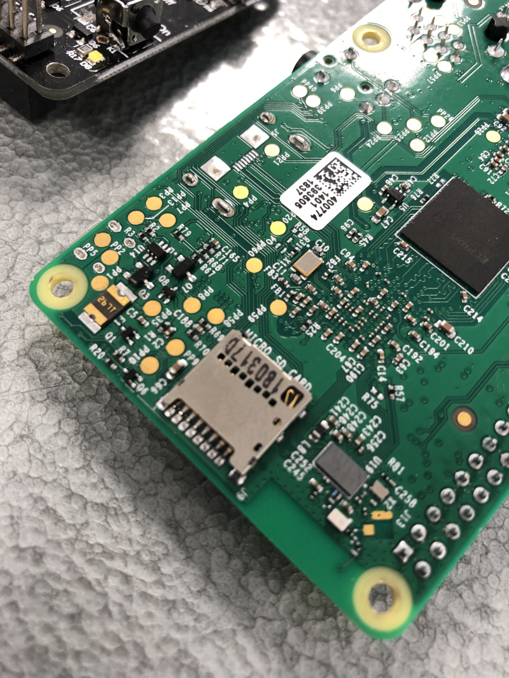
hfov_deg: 49.7
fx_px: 549
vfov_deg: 63.4
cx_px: 254
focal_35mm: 28
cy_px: 339
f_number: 1.8
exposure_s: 1/17
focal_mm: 3.99
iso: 40
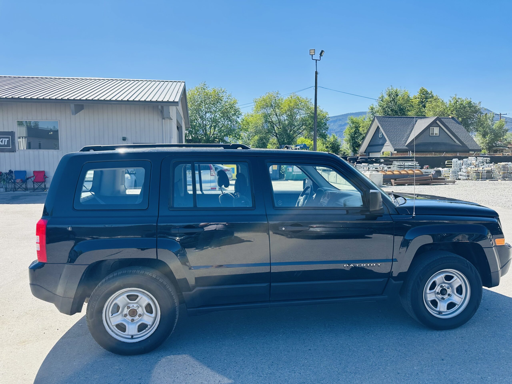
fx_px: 355
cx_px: 256
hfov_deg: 71.6
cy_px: 192
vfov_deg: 56.8
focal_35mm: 24
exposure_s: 1/2469
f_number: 1.78
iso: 80
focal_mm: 6.86
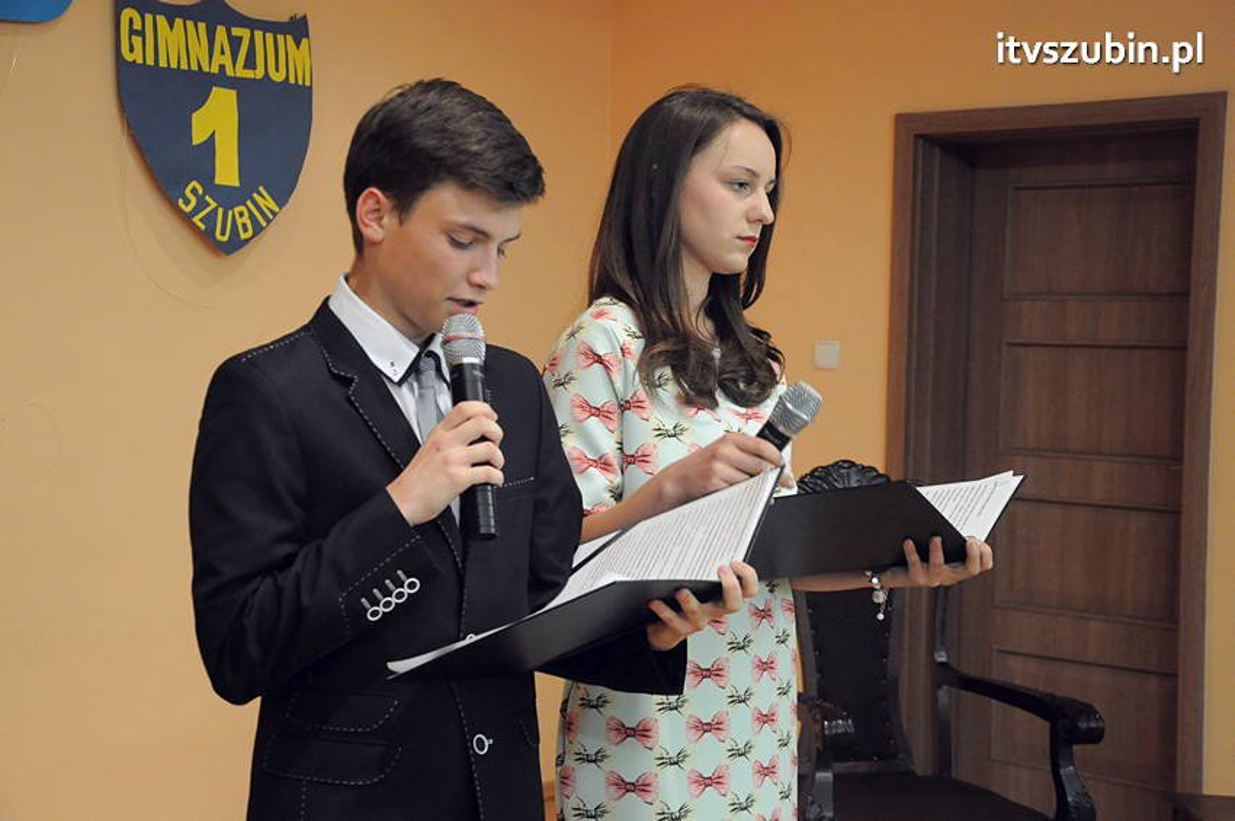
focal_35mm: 60
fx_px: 2056
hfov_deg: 33.4
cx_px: 618
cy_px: 410
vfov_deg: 22.6
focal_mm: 40
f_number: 5.6
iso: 2500
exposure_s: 1/80
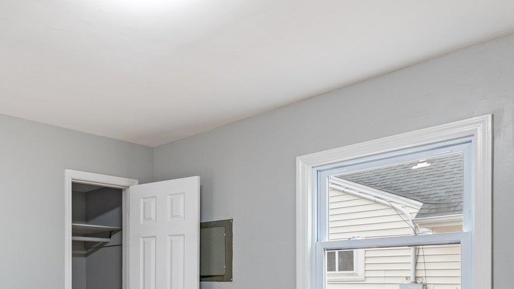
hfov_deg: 51.7
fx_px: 463
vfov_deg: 31.9
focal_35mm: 34
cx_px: 59
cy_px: 290
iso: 500
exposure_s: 1/10
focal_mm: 14
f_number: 6.3
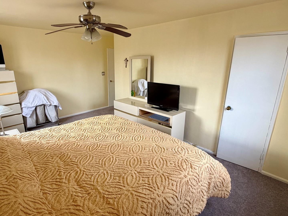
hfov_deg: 81.6
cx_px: 131
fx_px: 166
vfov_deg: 66.0
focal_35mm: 20
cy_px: 106
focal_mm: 2.22
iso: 160
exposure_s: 1/121
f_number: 2.2
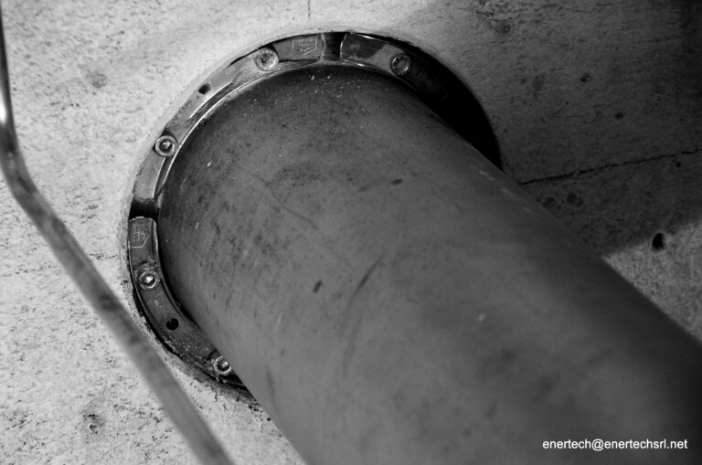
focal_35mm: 150
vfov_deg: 9.1
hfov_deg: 13.7
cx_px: 351
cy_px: 232
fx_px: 2920
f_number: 5.6
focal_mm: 100
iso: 800
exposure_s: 1/160
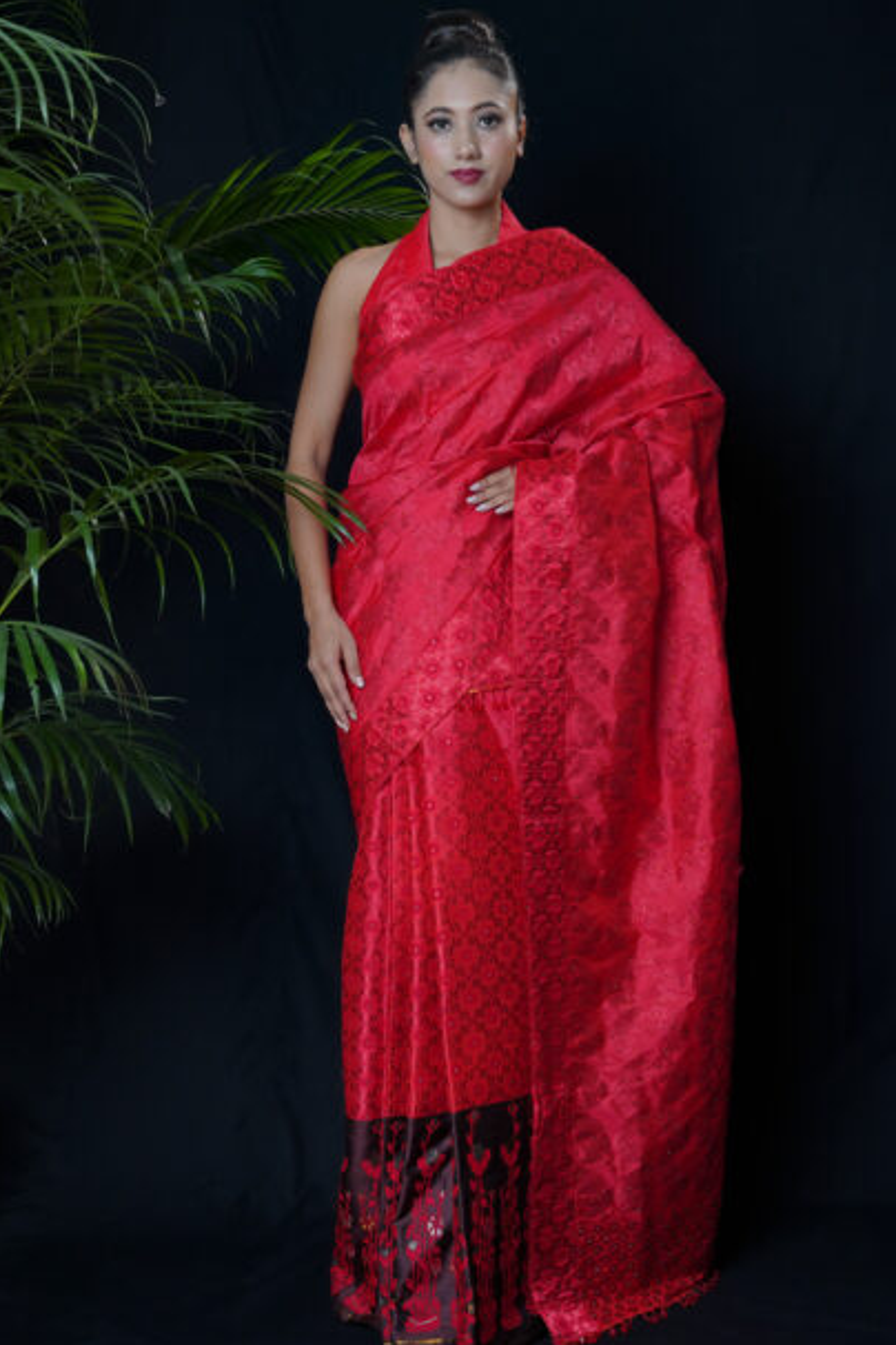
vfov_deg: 39.8
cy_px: 660
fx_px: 1854
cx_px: 475
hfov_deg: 27.2
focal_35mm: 50
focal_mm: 44.6
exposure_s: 1/160
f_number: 6.3
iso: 320
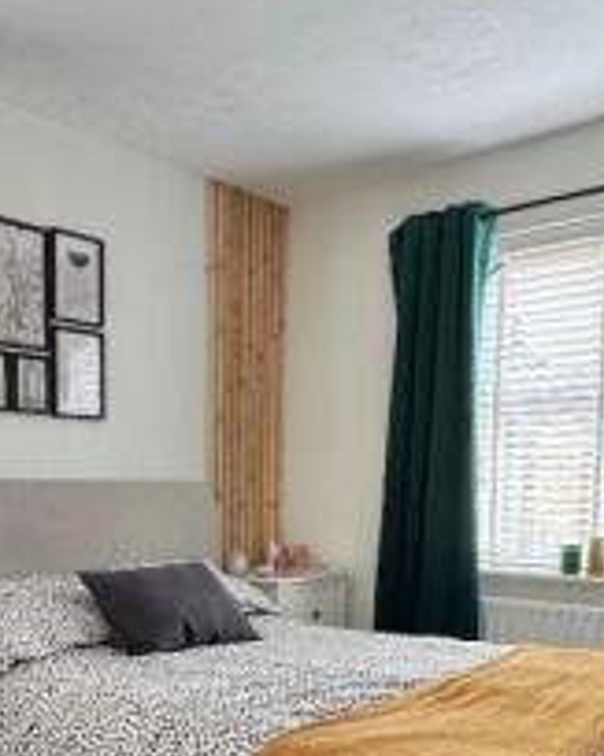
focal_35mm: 39
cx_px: 187
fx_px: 872
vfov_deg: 45.0
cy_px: 580
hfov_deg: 37.7
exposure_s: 1/99
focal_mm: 2.22
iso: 250
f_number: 2.2
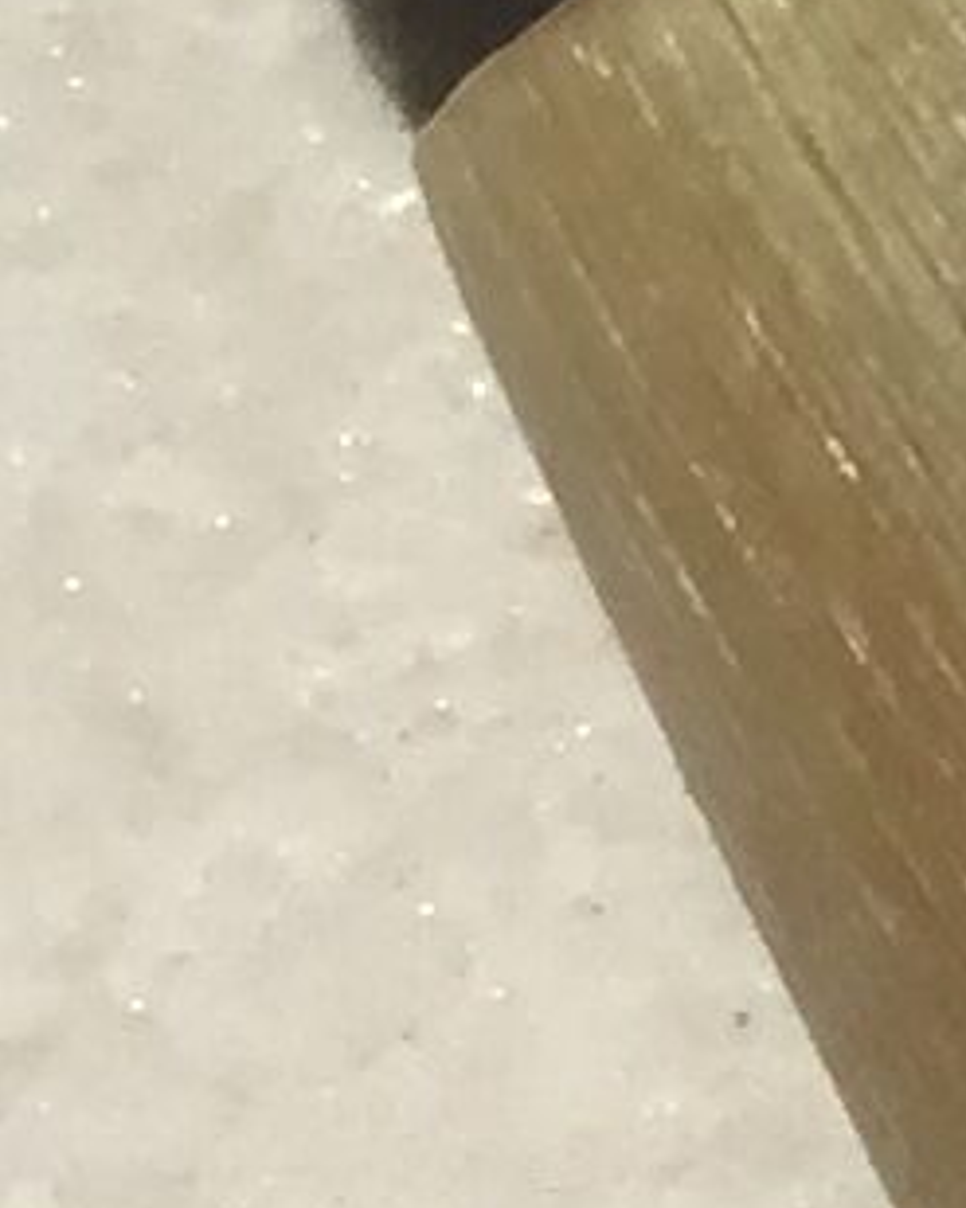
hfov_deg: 4.6
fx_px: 11442
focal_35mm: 320
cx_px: 3187
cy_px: -86
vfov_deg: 6.0
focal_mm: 3.3
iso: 25
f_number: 2.4
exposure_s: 1/3546
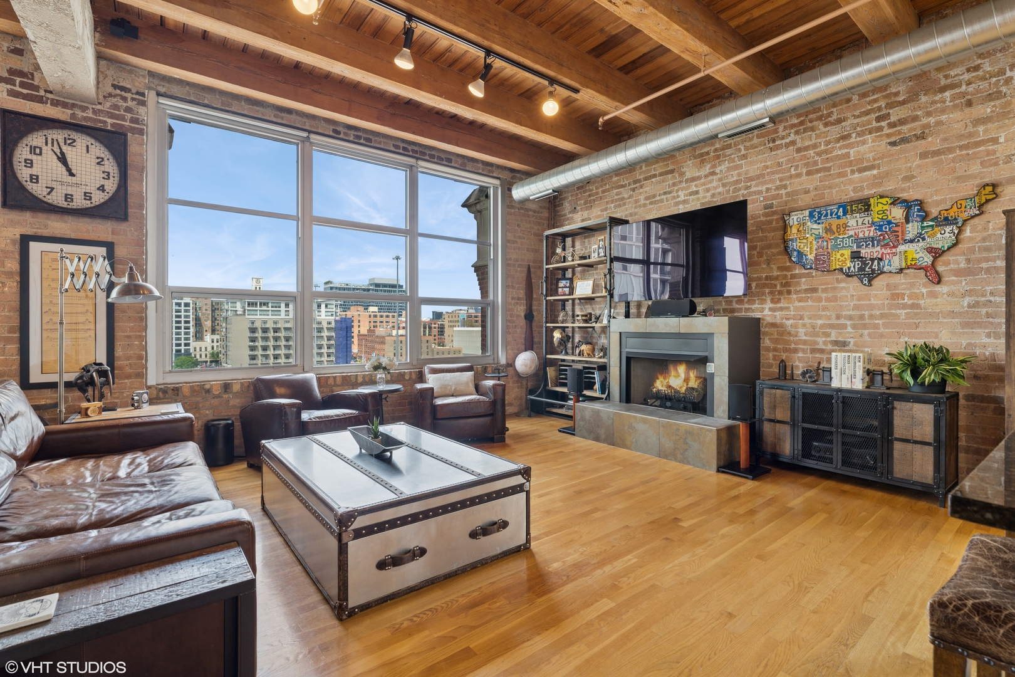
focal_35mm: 16
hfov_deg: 96.7
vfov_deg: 73.7
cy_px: 338
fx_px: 451
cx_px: 508
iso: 320
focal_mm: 16
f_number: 8
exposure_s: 1/160
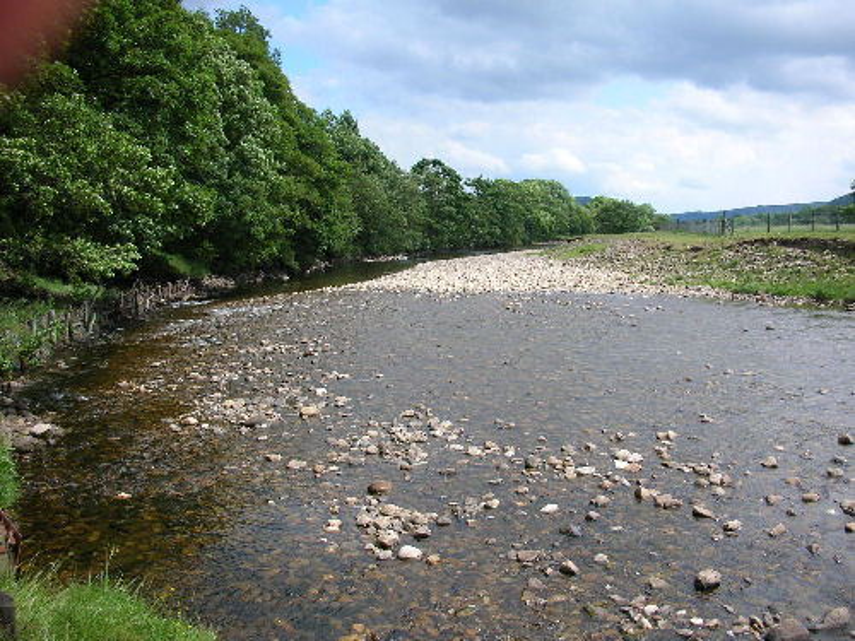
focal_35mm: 35
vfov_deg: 40.7
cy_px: 320
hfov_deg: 52.6
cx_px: 428
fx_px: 864
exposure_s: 1/68.2
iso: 50
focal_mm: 5.8
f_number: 8.5
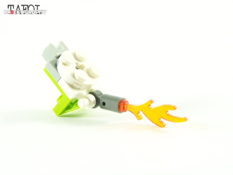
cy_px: 88
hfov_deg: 16.8
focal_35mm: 117
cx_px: 116
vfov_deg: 12.7
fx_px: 788
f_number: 3.6
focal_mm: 19.4
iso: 400
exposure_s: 1/60
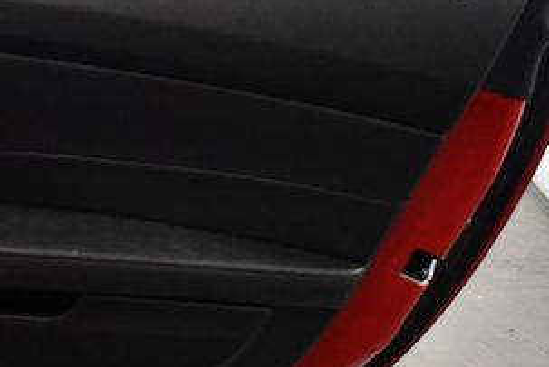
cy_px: 150
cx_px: -29
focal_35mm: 76
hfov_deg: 25.0
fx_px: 1161
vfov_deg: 18.0
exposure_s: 1/125
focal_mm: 18
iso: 2000
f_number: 3.5
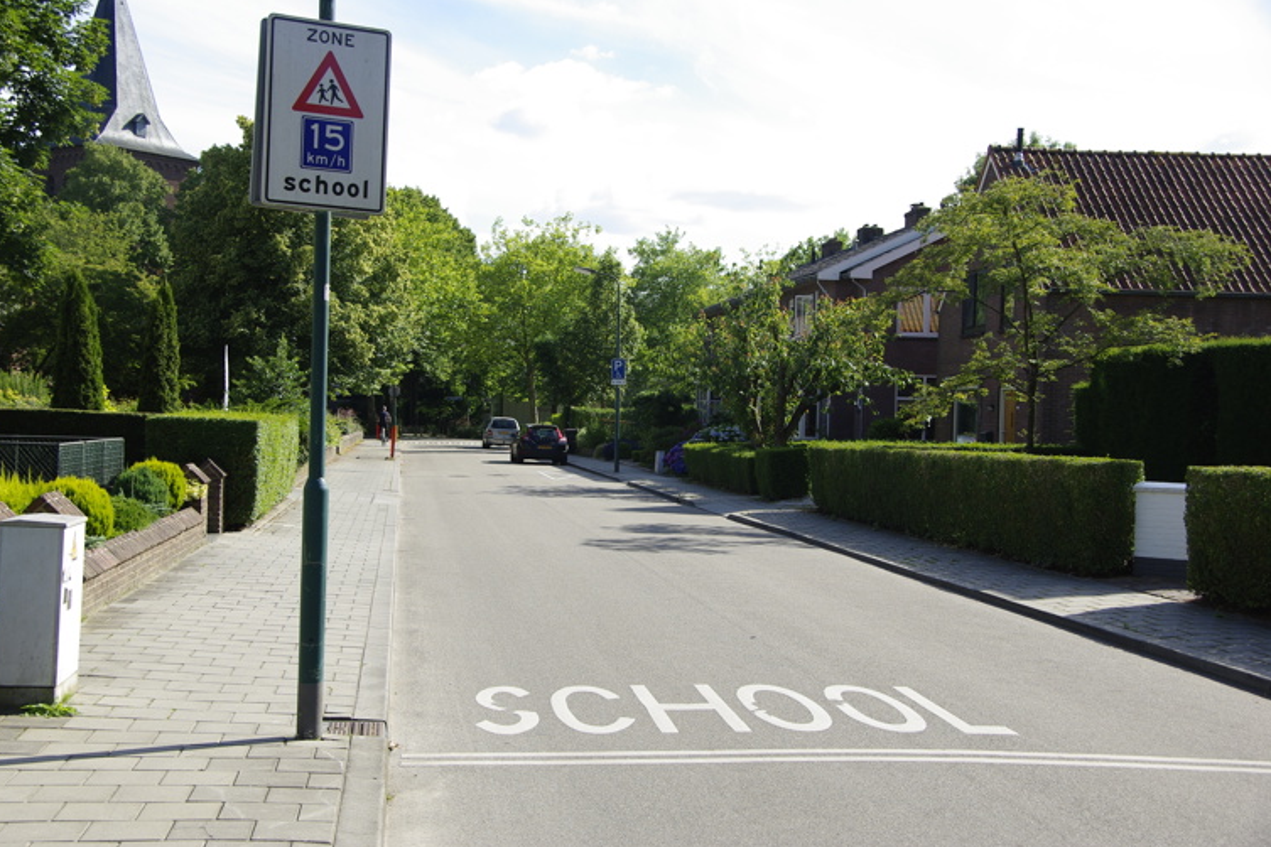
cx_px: 626
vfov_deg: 27.0
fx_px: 1765
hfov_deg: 39.6
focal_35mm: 50
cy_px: 425
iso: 100
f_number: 8
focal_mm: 32.5
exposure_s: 1/250
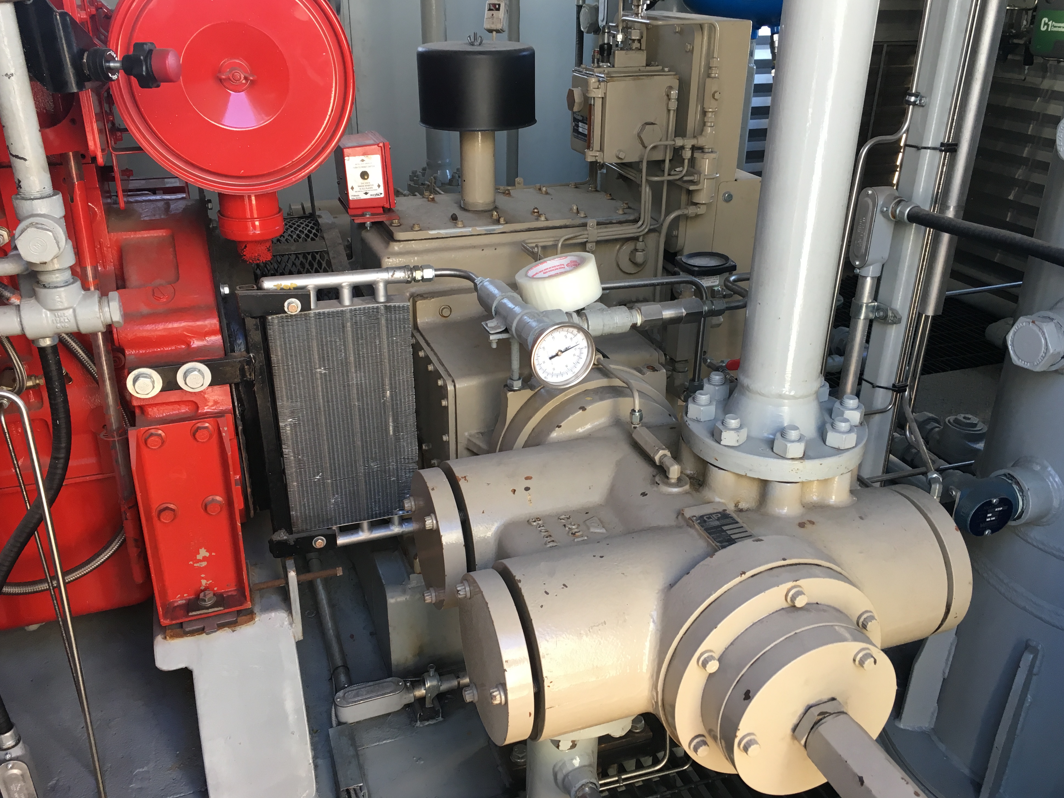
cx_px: 543
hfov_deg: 60.0
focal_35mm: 30
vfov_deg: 46.8
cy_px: 396
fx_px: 922
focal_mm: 4.15
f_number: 2.2
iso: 50
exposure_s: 1/30
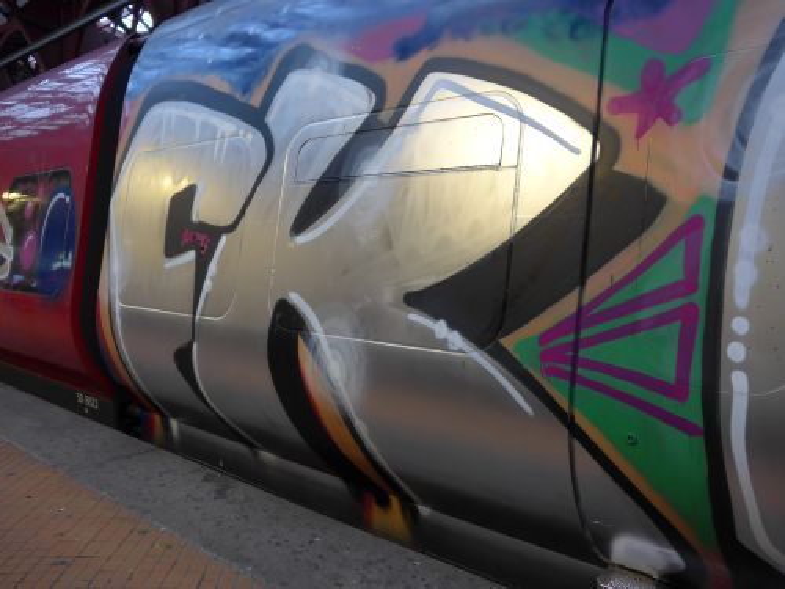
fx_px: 658
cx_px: 392
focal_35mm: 29
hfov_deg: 61.7
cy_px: 294
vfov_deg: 48.2
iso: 200
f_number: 2
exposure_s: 1/60
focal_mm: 6
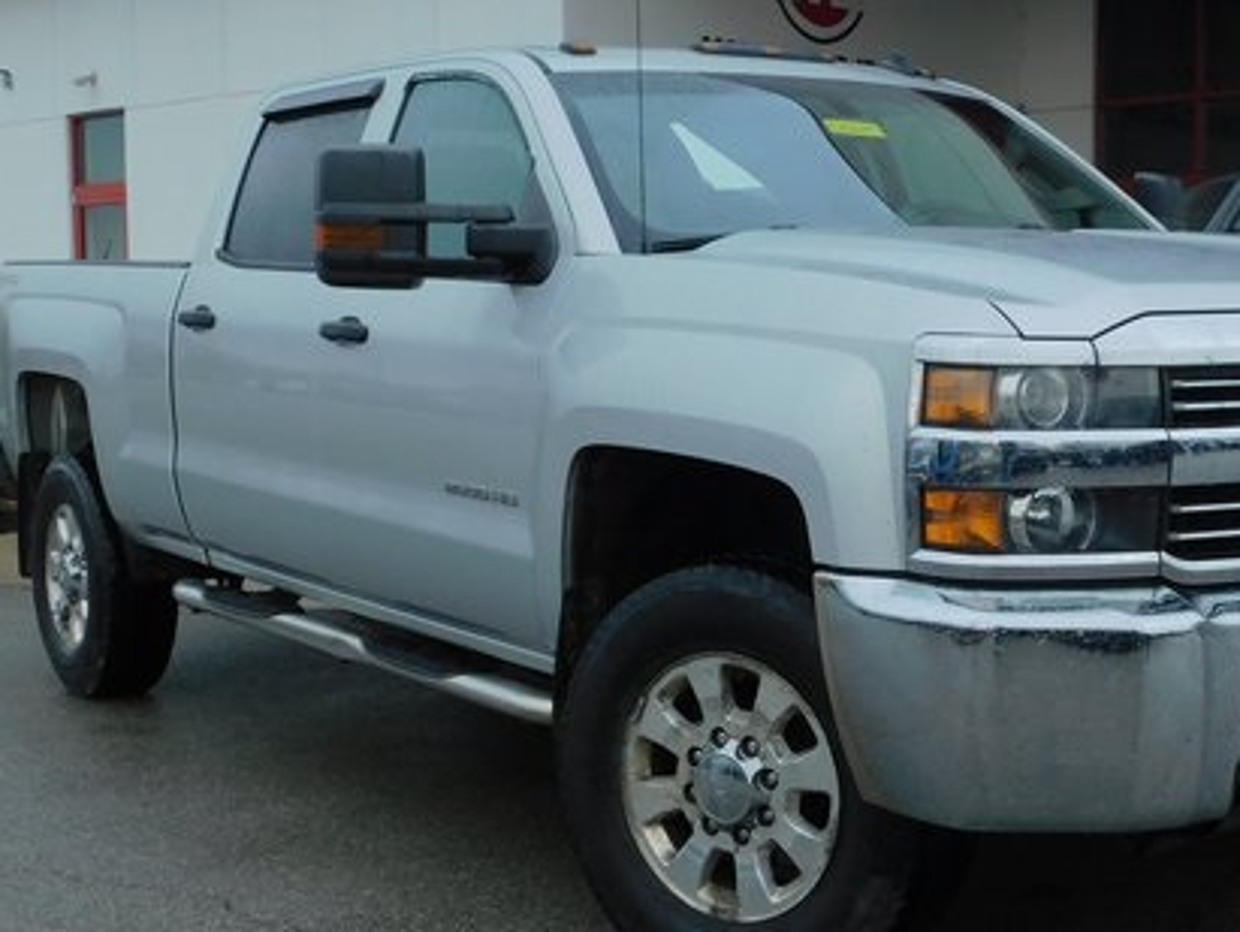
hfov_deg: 33.9
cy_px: 501
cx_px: 863
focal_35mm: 56
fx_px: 2008
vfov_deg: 26.1
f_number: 3.5
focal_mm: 6.3
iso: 125
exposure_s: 1/250
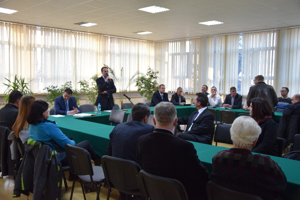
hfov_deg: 51.3
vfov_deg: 35.5
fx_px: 312
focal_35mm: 38
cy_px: 100
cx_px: 150
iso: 900
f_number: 4
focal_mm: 25
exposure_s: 1/60
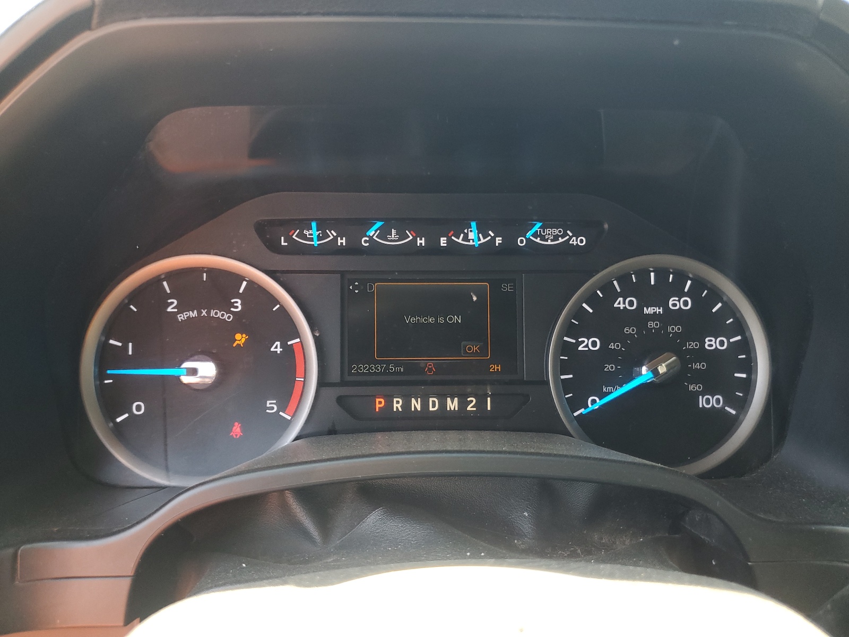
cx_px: 424
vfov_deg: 53.1
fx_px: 638
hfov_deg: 67.3
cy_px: 318
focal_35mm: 26
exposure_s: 1/120
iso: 73
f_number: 1.5
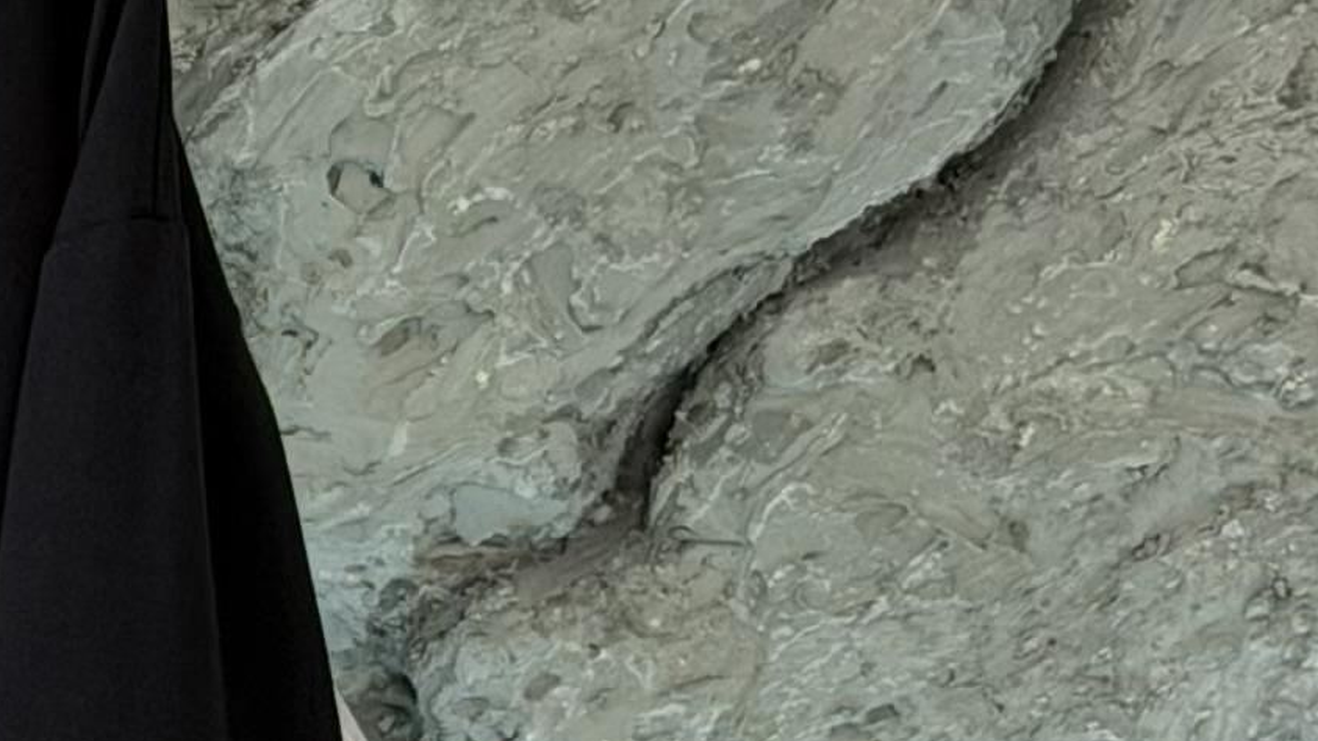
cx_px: -657
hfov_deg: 8.4
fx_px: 8736
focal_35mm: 250
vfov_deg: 4.9
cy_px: 88
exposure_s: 1/230
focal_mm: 6.76
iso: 64
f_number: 1.78
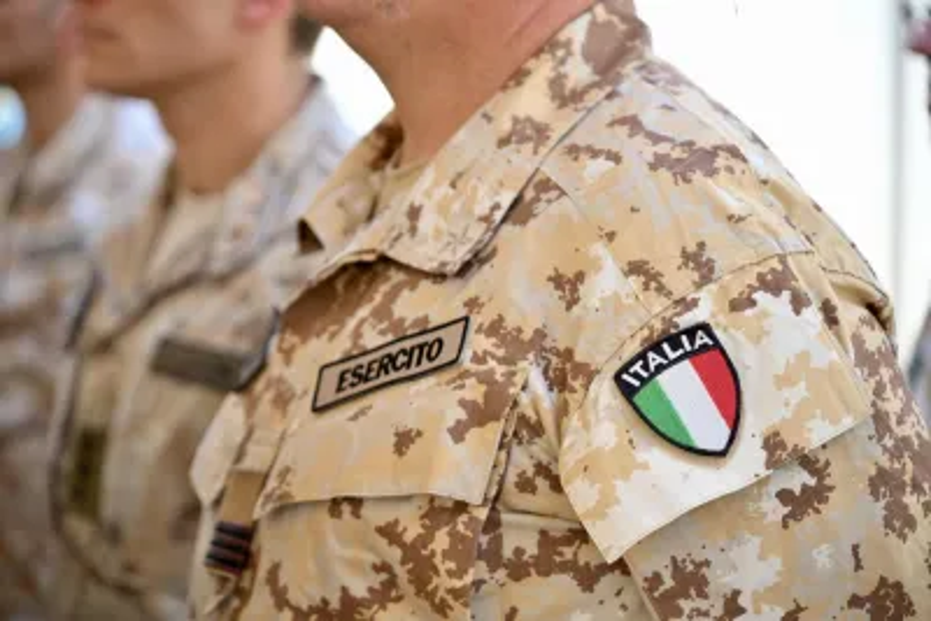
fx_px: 3104
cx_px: 466
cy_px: 310
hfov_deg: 17.1
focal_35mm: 120
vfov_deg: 11.4
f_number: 4.5
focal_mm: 120
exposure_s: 1/800
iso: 500
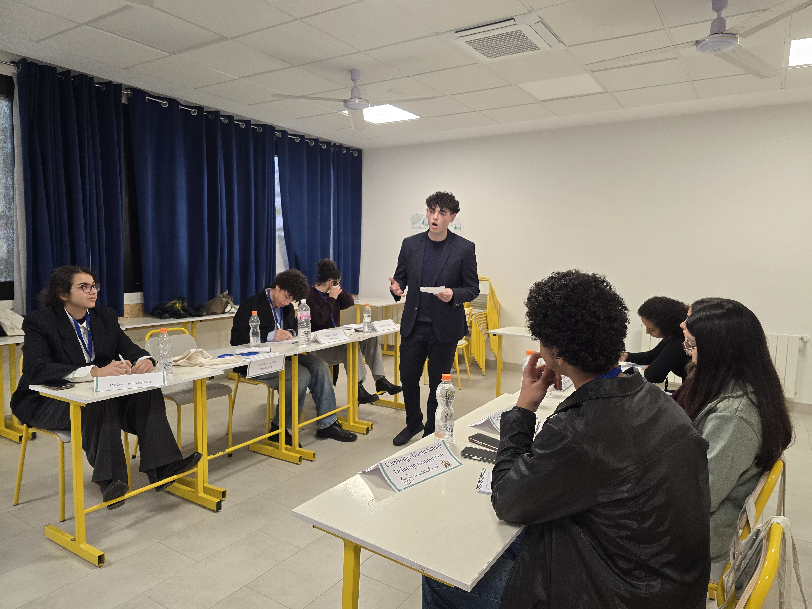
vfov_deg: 58.9
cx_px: 406
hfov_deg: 73.9
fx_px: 540
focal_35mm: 23
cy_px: 304
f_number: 1.7
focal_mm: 6.3
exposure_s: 1/100
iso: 200
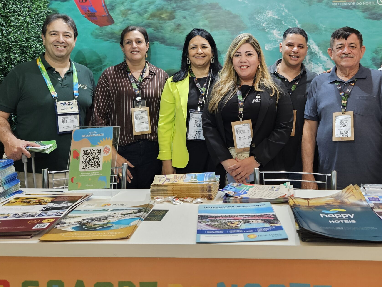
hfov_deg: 51.9
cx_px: 244
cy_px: 74
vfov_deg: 39.7
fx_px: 386
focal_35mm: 35
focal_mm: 5.4
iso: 200
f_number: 1.8
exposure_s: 1/60.3
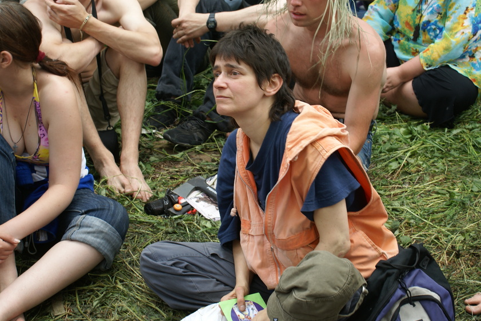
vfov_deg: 18.7
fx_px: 975
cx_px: 261
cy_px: 171
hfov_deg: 27.7
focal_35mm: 73
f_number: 6.3
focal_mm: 40
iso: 100
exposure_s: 1/30
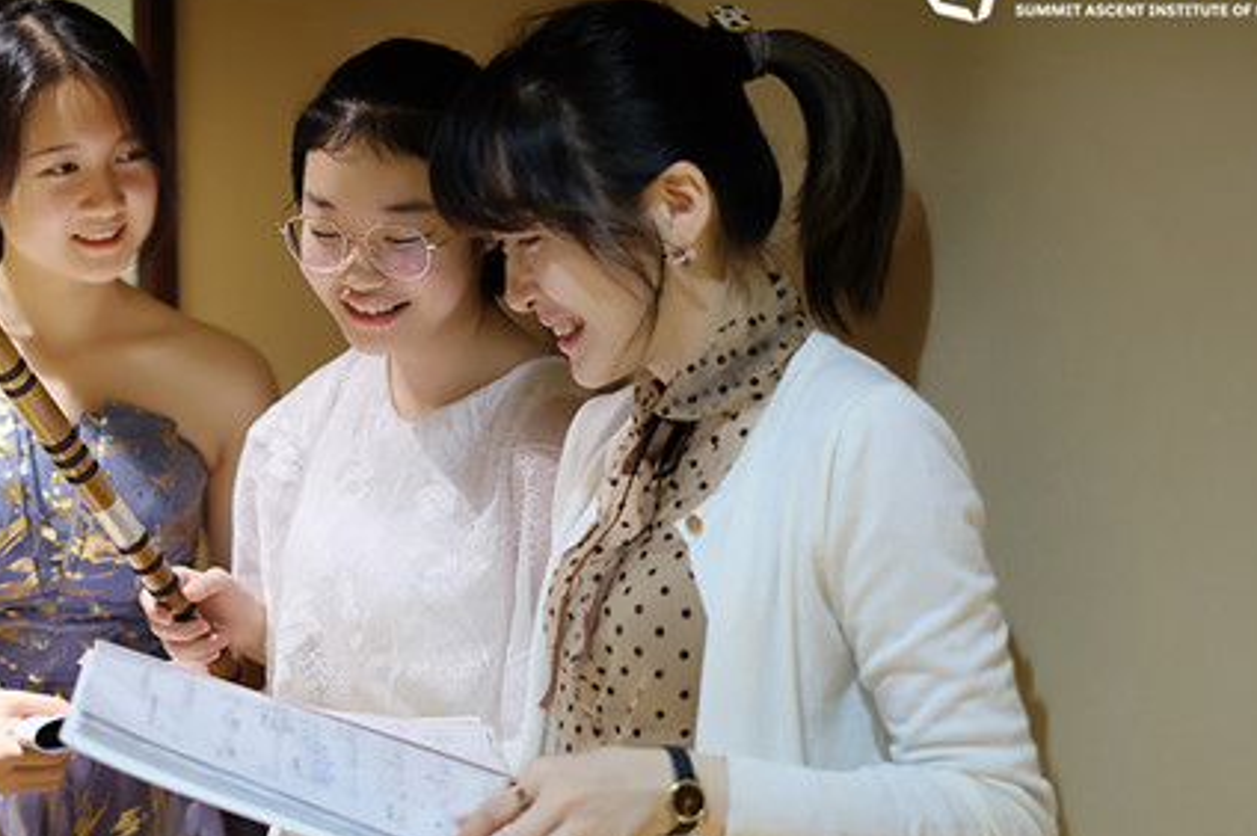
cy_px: 500
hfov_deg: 26.9
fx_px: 2617
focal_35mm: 75
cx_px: 480
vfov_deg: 18.1
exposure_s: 1/75
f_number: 1.4
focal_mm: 35
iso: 640
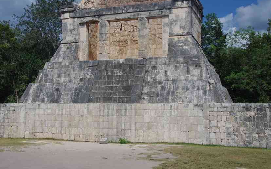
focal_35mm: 53
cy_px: 68
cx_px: 122
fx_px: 391
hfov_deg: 38.2
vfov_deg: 24.4
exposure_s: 1/125
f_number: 11
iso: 200
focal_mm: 29.4
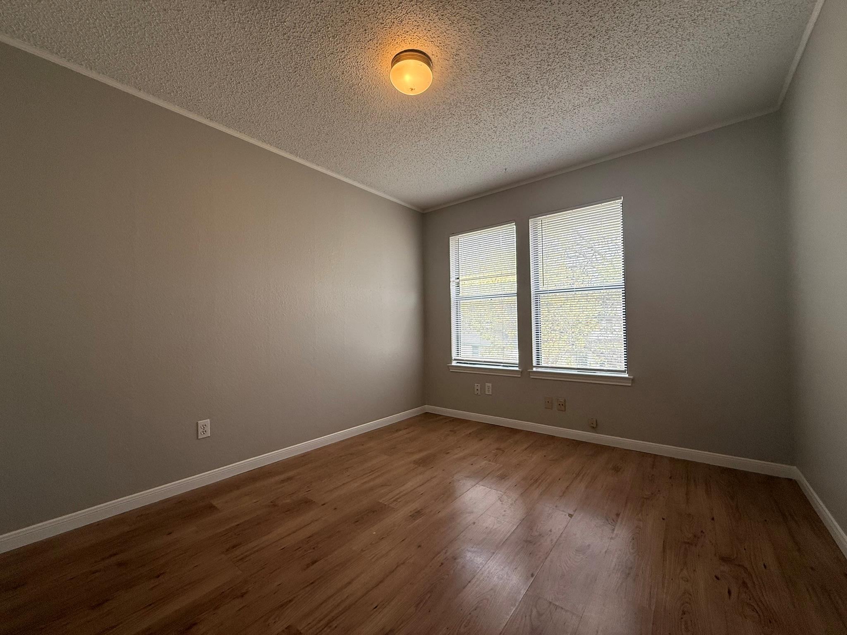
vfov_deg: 85.7
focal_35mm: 14
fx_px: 343
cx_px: 424
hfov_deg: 102.1
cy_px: 318
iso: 80
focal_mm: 2.22
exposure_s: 1/120
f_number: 2.2
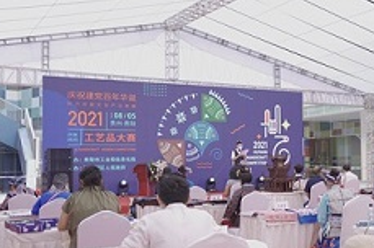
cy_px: 138
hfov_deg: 34.8
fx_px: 571
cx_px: 315
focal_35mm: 55
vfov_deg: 24.5
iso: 200
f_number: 3.5
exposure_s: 1/50
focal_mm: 28
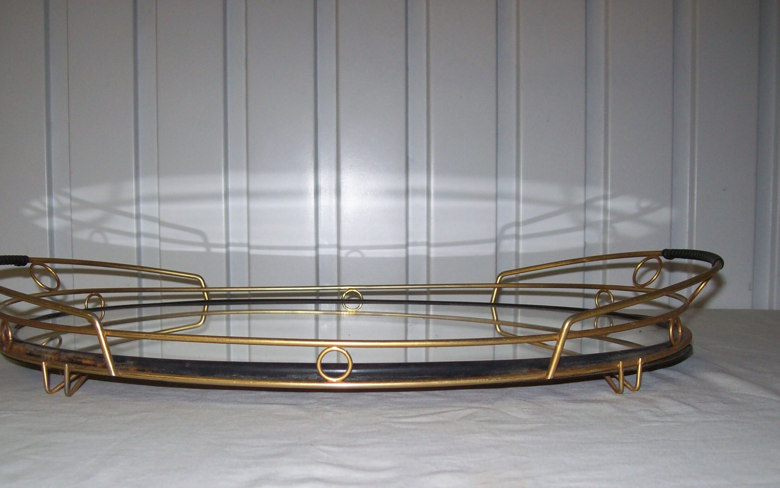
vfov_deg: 29.0
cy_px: 323
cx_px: 352
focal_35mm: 44
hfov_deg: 45.2
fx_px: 935
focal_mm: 6
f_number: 2.7
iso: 80
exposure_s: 1/64
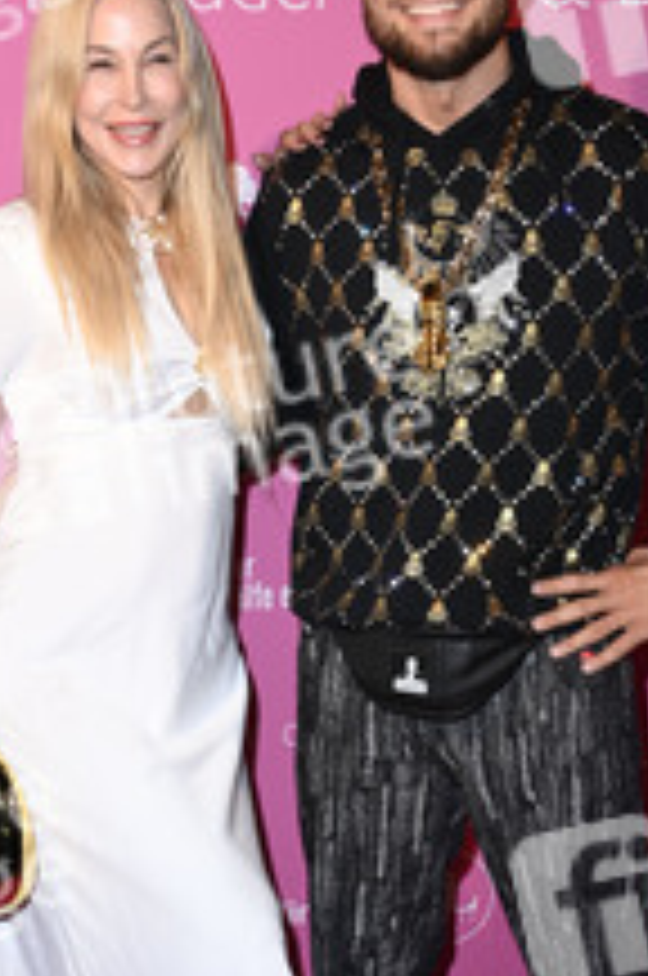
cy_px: 657
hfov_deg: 19.4
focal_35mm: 70
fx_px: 1896
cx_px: 333
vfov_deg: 28.7
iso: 500
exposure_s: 1/250
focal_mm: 38
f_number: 5.6
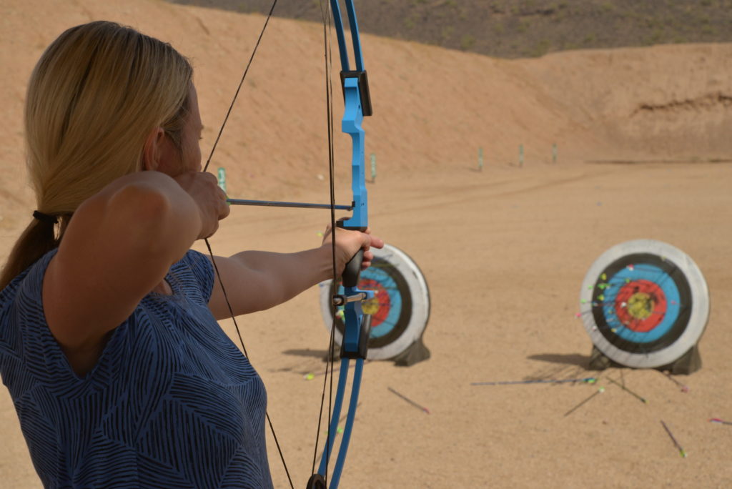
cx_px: 366
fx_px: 1343
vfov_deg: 20.6
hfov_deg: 30.5
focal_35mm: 66
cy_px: 244
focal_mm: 66
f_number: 11
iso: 500
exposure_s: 1/2000
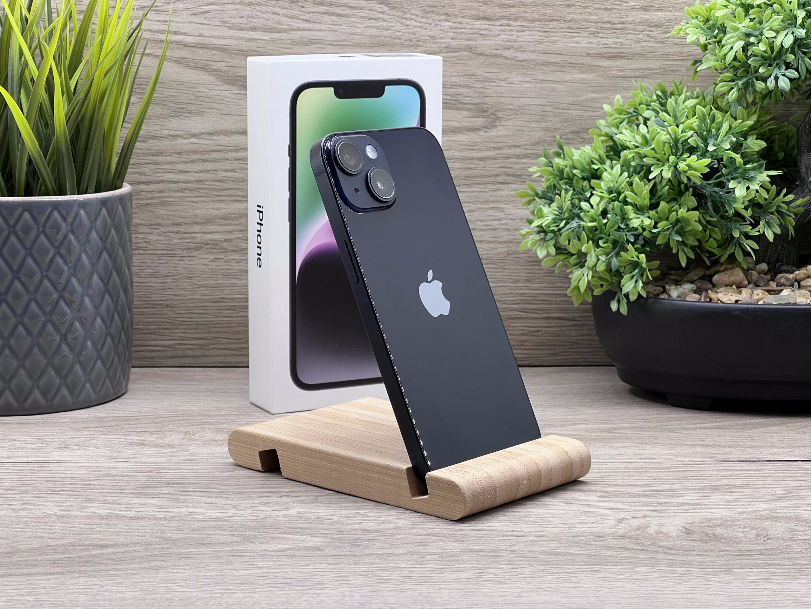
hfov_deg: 25.3
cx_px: 406
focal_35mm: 77
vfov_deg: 19.1
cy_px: 304
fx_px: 1804
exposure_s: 1/100
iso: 80
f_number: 2.8
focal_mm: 9
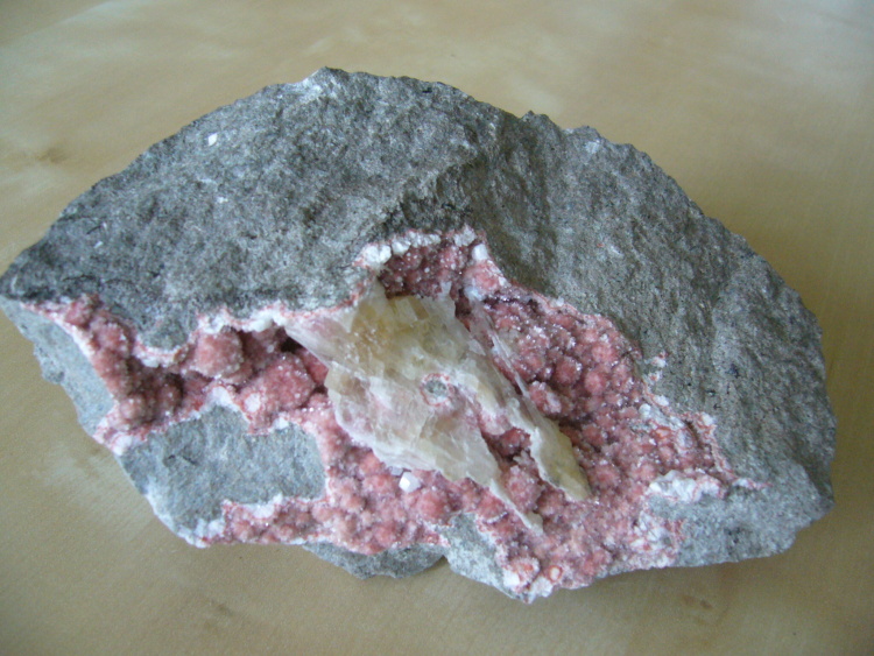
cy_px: 328
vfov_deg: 40.7
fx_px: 884
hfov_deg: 52.6
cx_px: 437
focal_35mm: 35
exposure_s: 1/13
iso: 200
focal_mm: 5.8
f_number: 2.8
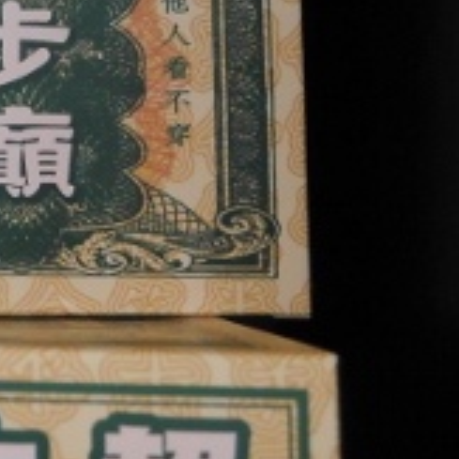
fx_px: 2145
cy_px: -35
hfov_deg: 11.4
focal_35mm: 143
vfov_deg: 12.0
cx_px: -363
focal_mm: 20
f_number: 4.5
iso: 1600
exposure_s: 1/125
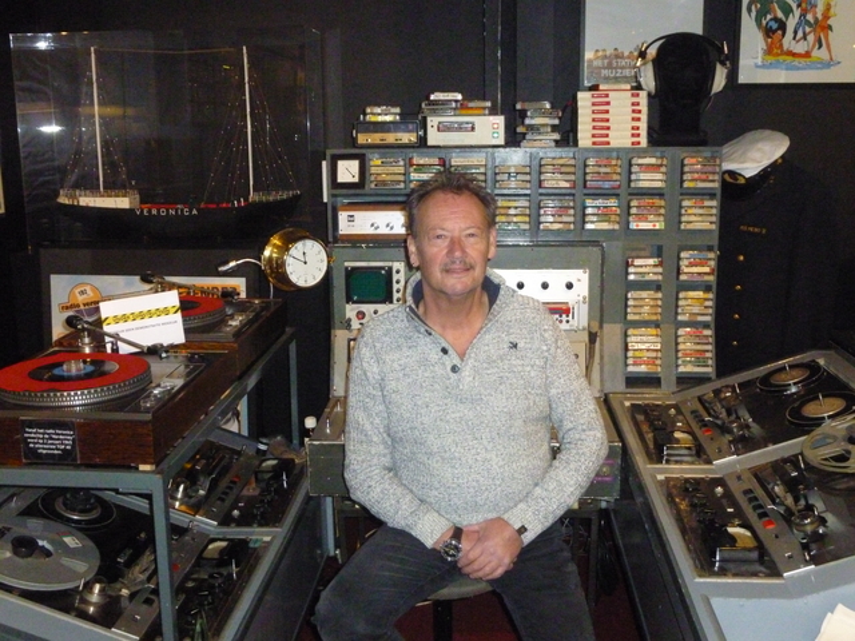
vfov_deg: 36.8
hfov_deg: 47.9
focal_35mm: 39
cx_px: 428
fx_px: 963
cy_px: 320
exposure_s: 1/60
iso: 1000
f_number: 3.7
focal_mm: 6.9
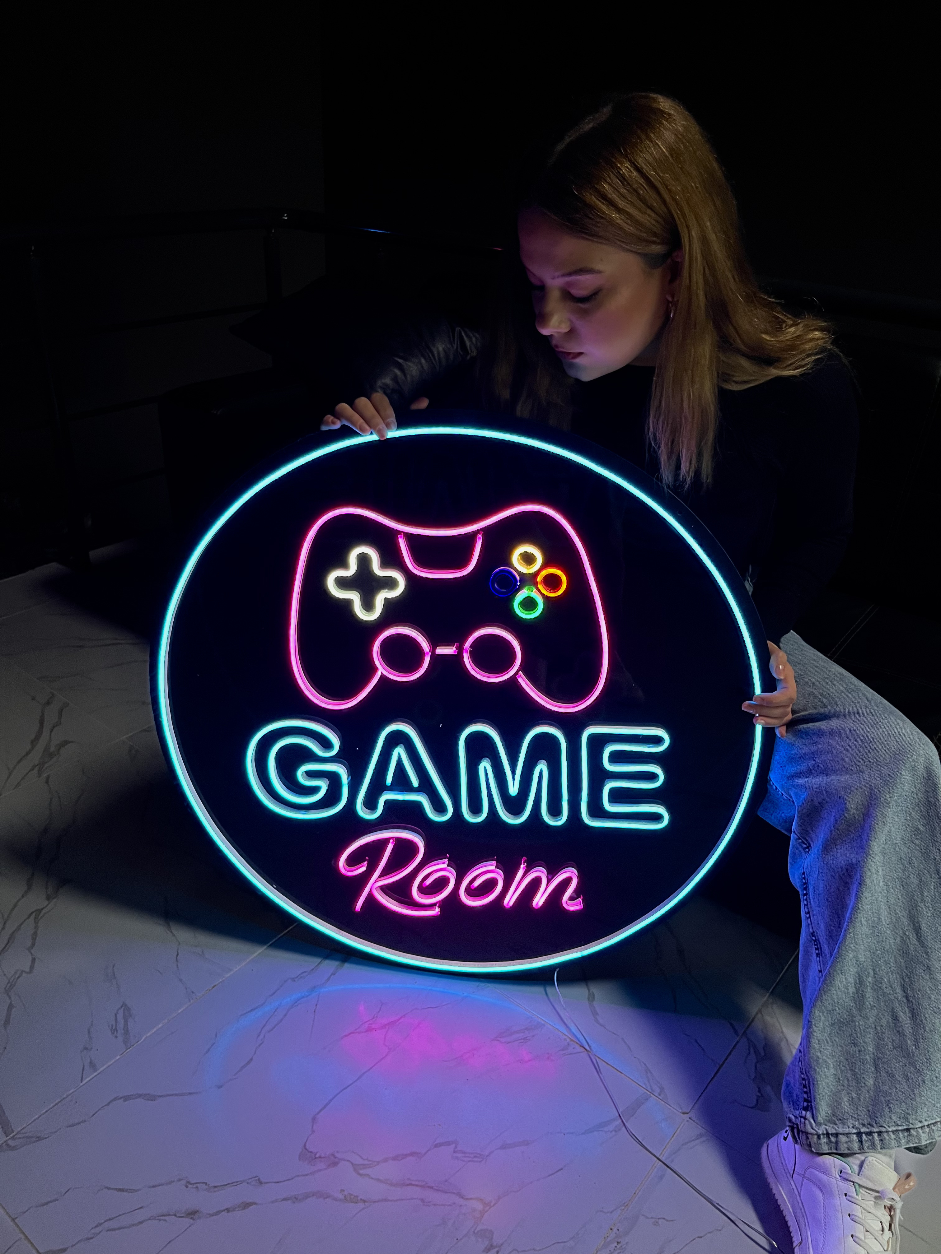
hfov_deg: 53.1
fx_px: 942
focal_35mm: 26
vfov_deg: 67.3
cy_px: 627
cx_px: 470
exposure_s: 1/98
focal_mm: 5.1
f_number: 1.6
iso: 125
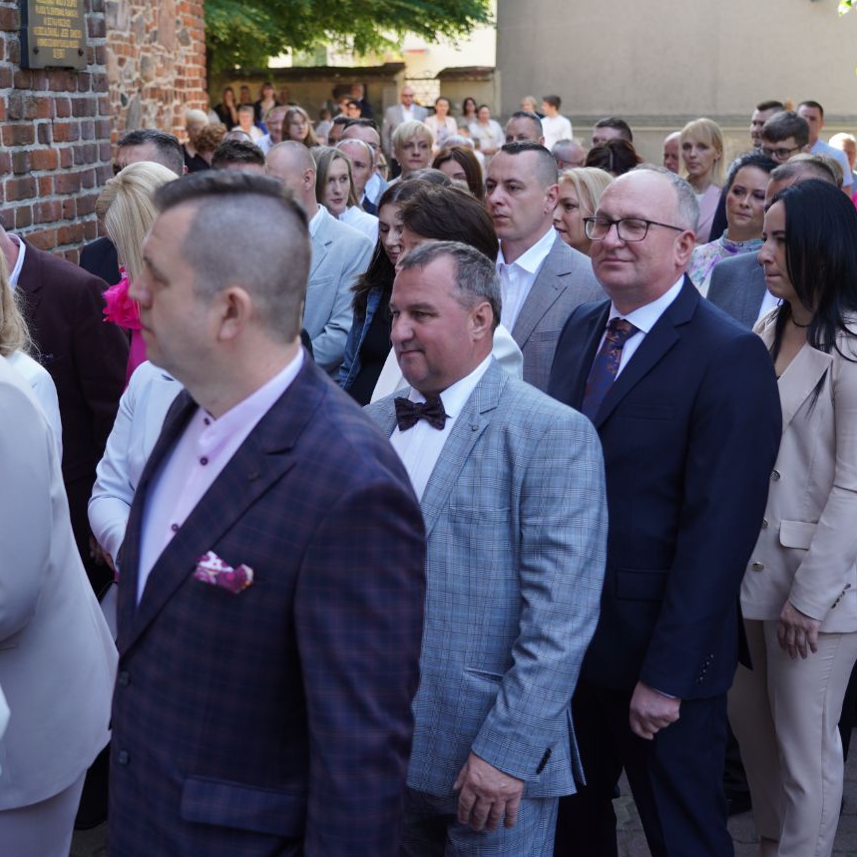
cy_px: 431
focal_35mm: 54
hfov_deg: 31.6
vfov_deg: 31.6
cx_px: 374
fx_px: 1513
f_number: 4
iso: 125
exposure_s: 1/100
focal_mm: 42
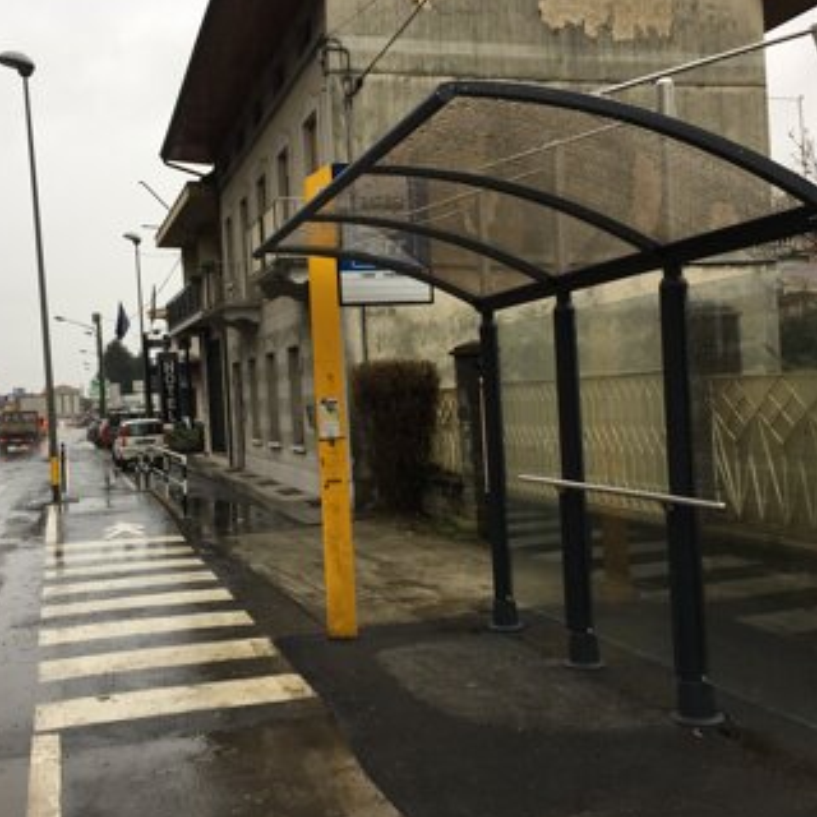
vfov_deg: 46.0
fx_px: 961
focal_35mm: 36
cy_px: 402
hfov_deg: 45.9
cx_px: 337
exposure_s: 1/100
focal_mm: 4.15
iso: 32
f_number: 2.2
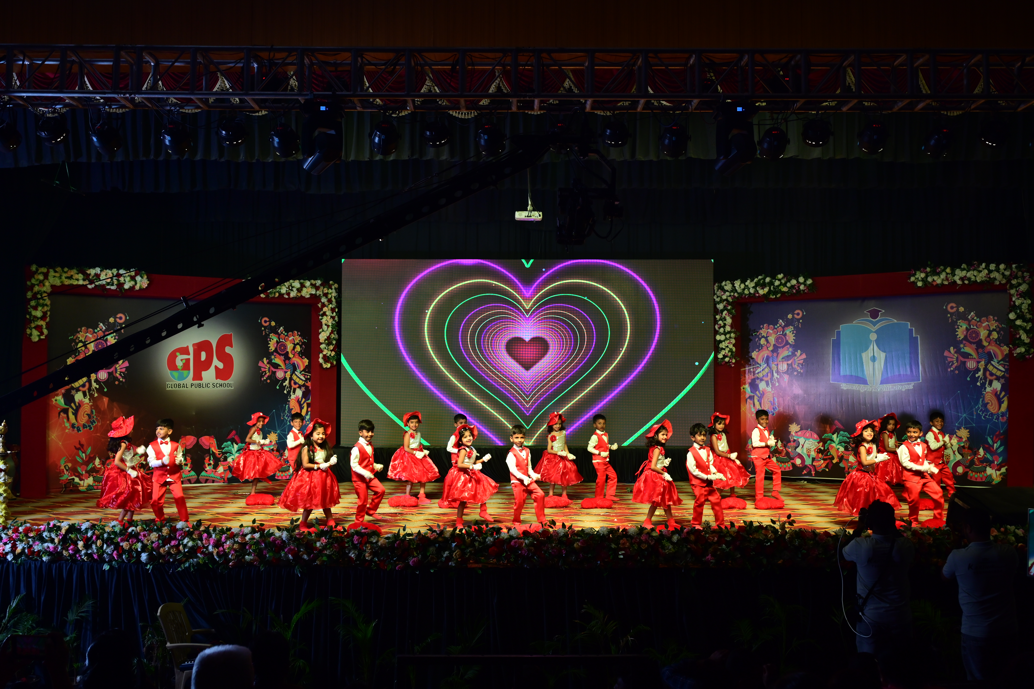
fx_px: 1063
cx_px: 517
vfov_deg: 35.9
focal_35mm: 37
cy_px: 344
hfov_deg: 51.9
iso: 500
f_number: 5.6
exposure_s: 1/125
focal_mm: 37
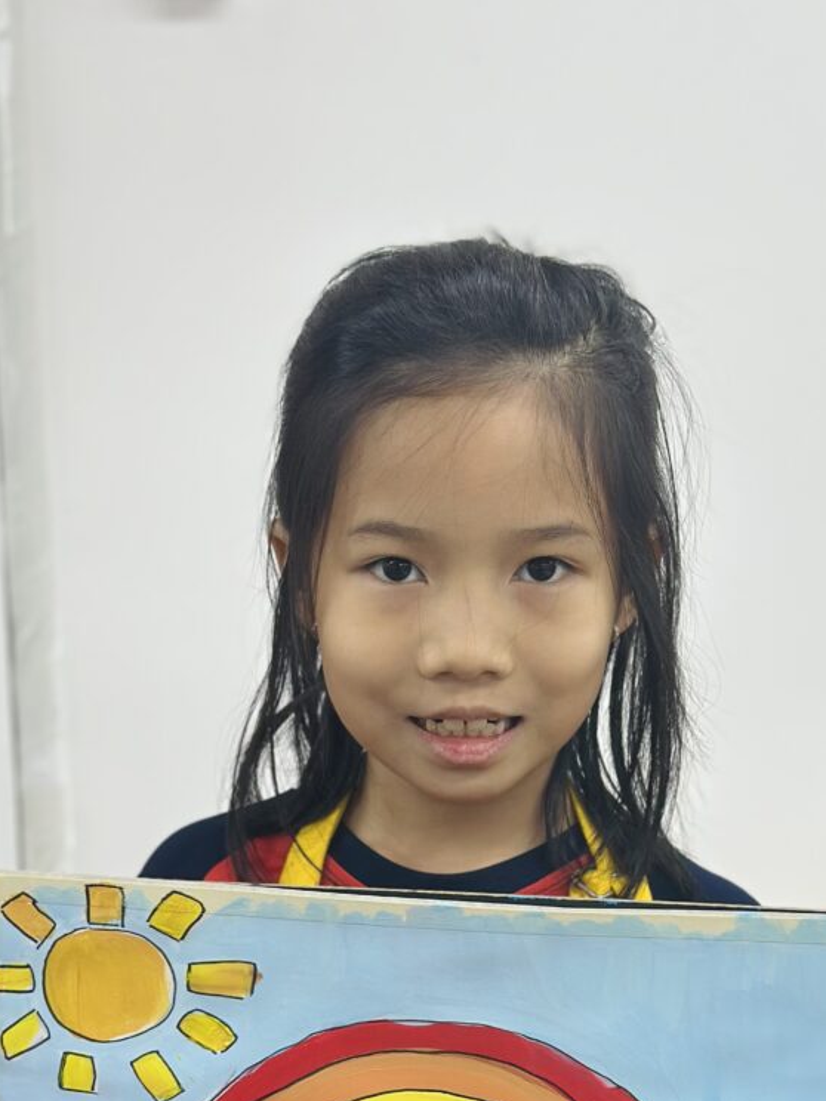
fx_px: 2736
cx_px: 494
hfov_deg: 17.2
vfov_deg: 22.3
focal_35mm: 86
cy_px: 935
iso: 80
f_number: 1.78
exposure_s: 1/181
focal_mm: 6.86
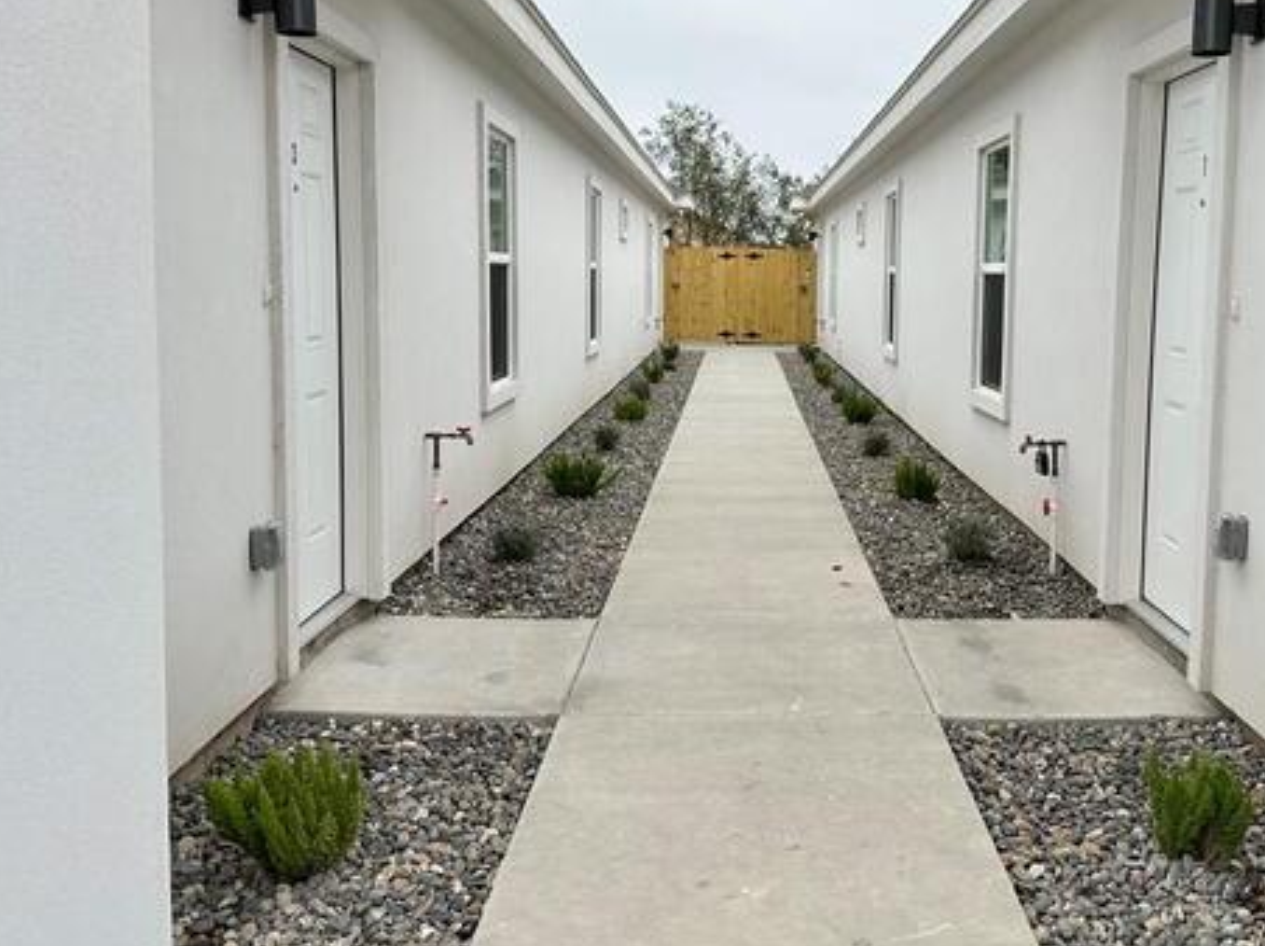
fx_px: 1241
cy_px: 376
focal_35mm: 34
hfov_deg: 53.6
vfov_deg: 41.5
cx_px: 761
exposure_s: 1/1949
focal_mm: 6.86
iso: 80
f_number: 1.78
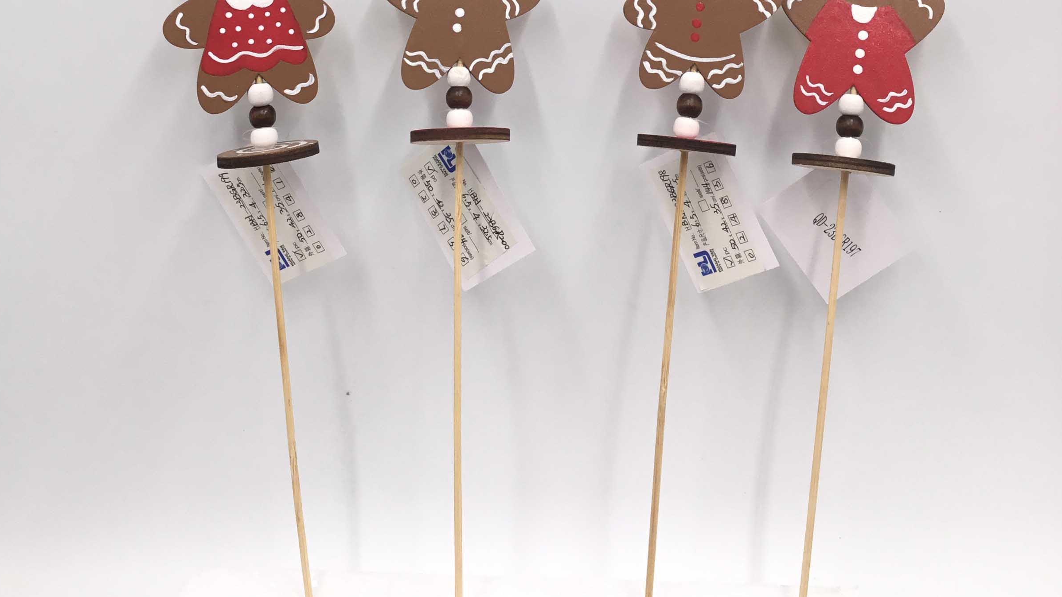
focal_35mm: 46
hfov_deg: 44.6
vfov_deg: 24.8
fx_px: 1295
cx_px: 522
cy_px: 0
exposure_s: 1/150
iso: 25
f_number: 2.4
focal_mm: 3.3
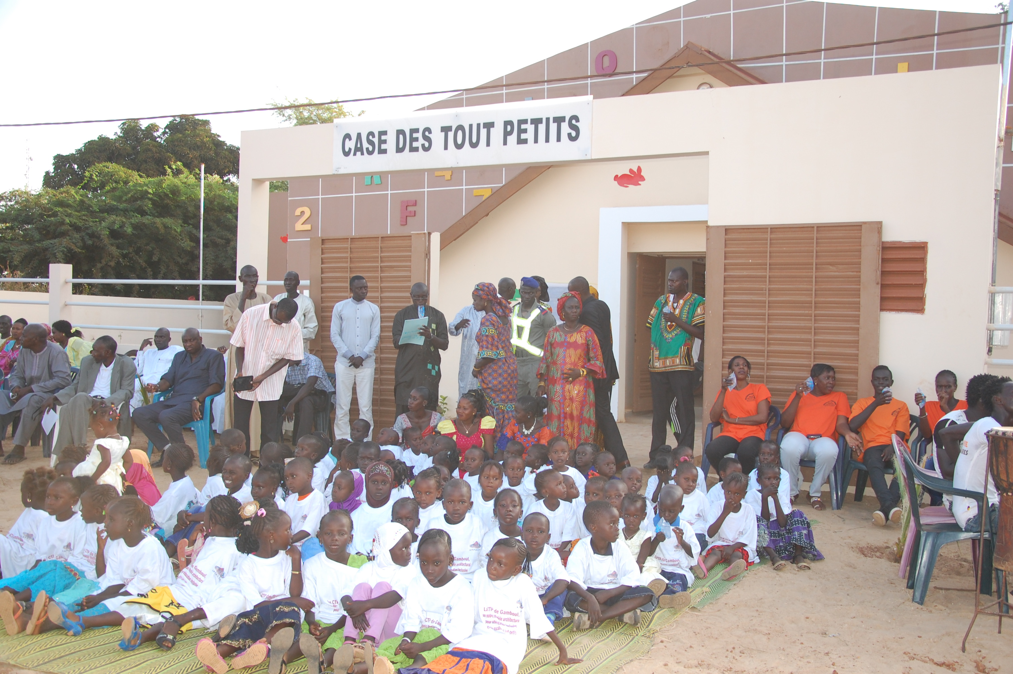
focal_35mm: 38
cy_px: 337
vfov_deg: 35.4
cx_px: 506
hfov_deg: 51.3
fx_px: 1054
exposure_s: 1/400
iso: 400
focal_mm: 25
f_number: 4
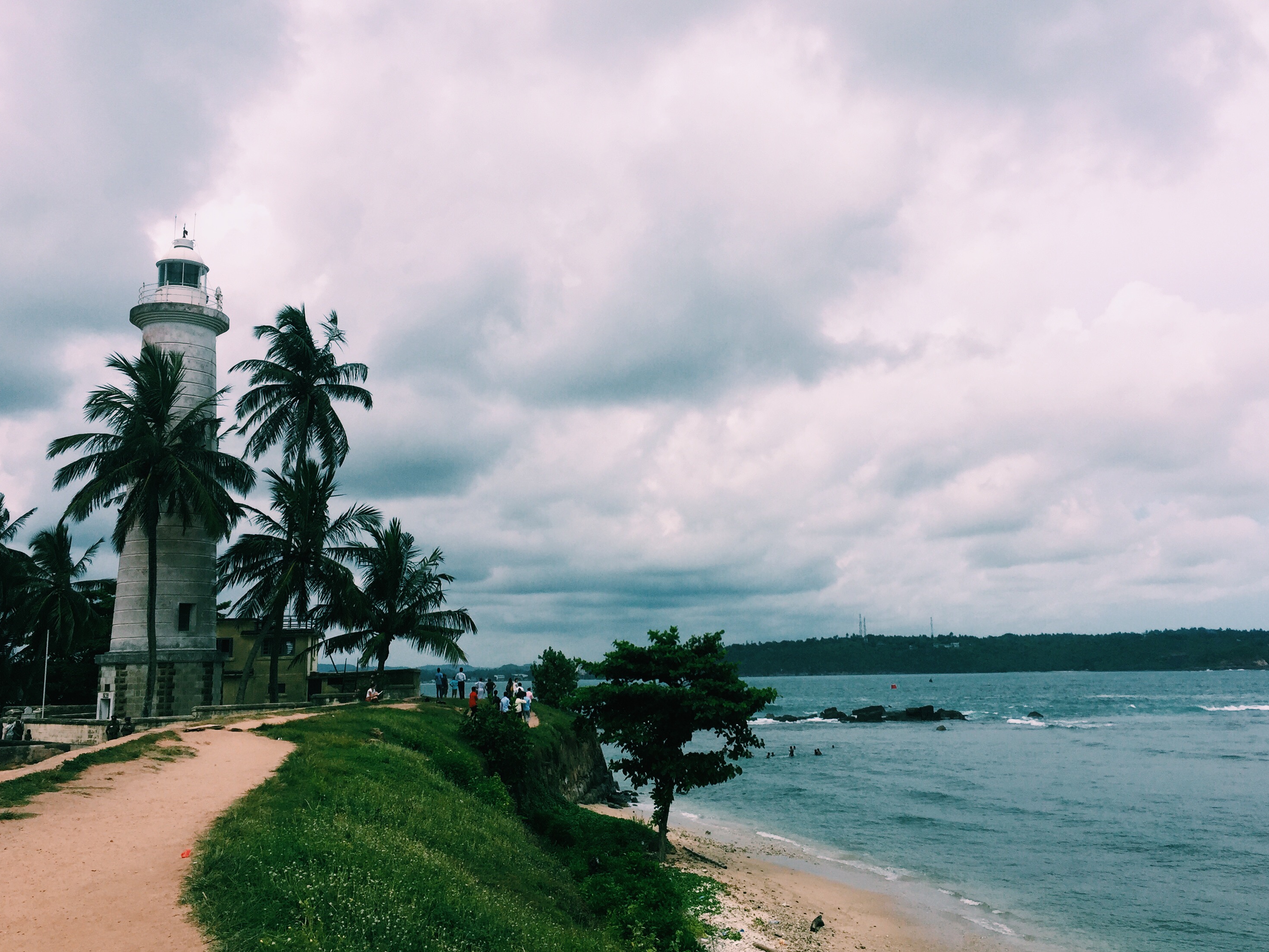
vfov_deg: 44.2
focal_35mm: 32
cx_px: 674
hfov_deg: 56.8
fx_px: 1173
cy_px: 477
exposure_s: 1/2825
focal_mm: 4.15
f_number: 2.2
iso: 32
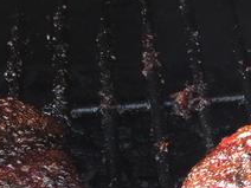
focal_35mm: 123
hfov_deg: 15.9
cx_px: 217
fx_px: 892
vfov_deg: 11.2
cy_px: 338
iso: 32
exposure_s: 1/120
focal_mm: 4.15
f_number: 2.2
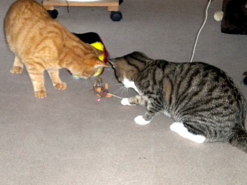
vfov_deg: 14.9
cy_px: 102
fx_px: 706
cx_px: 113
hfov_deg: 19.8
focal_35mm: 99
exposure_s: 1/60
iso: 666
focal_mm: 14.3
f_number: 5.1
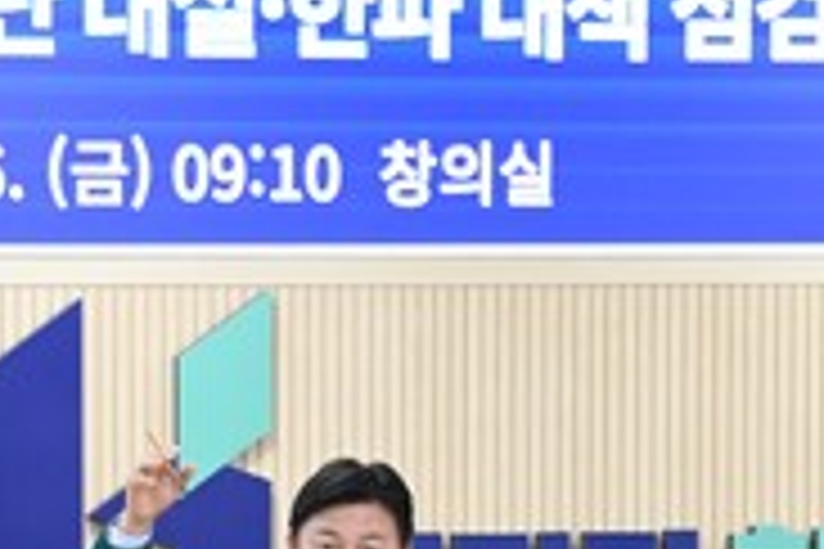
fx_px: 6889
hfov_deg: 6.8
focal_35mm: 301
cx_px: 198
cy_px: 716
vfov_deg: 4.5
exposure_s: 1/400
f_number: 2.8
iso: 2500
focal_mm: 92
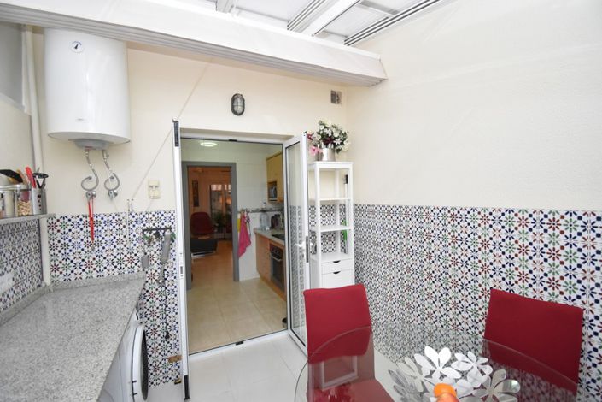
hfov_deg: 100.4
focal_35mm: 15
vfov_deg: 77.3
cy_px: 201
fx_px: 251
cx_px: 301
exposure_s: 1/125
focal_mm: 10
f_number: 4.5
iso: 1100
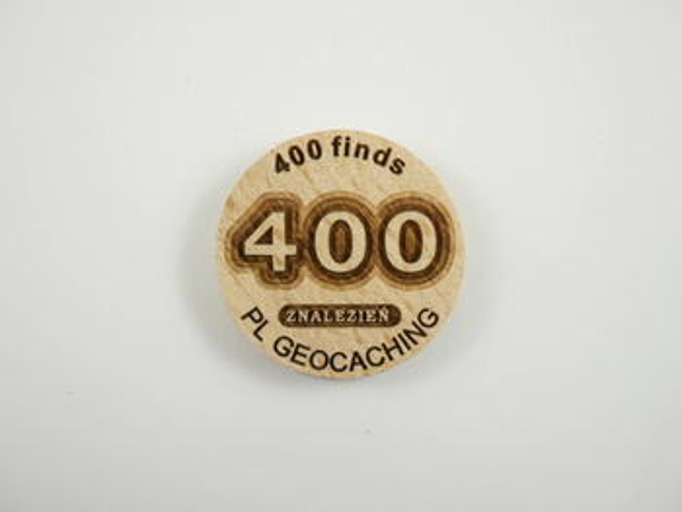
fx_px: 1183
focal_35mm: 60
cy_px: 256
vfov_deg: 24.4
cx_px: 341
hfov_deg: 32.2
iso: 200
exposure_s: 1/15
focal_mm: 30
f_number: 9
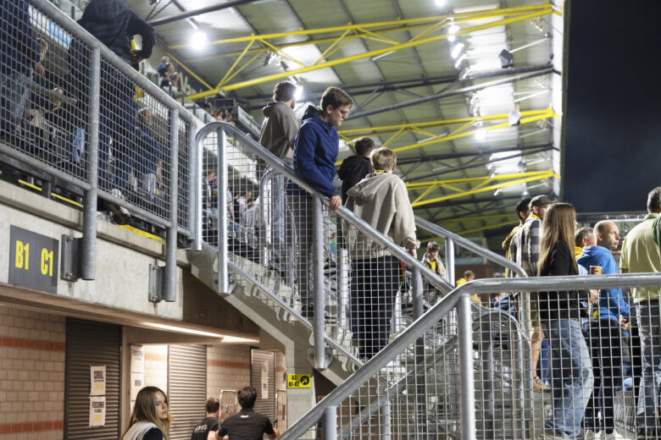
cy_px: 220
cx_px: 330
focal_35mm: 62
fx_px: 1138
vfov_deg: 21.9
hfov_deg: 32.4
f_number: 3.5
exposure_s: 1/250
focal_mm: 62
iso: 2000
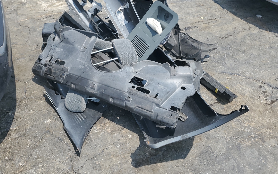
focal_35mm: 31
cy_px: 60
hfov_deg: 61.2
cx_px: 129
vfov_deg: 40.2
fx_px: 235
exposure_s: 1/2500
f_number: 1.5
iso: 50
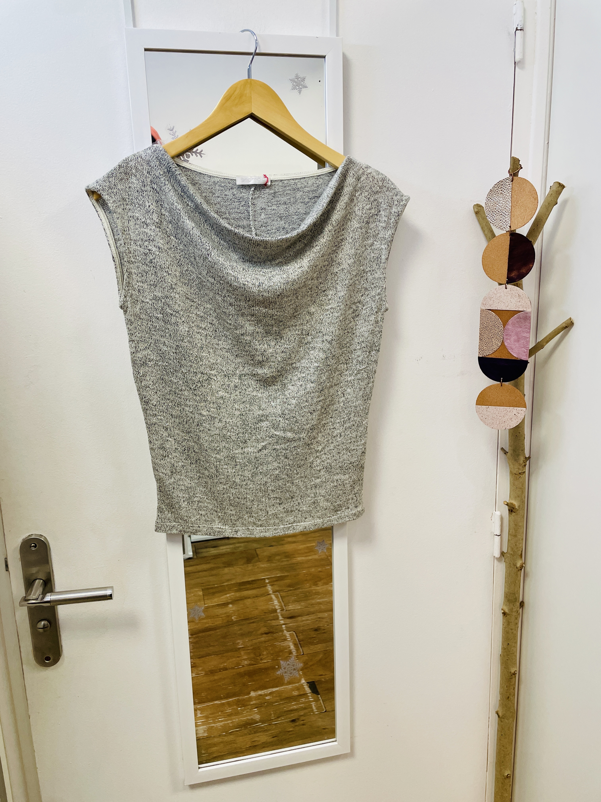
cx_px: 300
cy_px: 401
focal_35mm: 26
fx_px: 602
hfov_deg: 53.1
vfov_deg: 67.3
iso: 100
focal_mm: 4.2
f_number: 1.6
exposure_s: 1/100
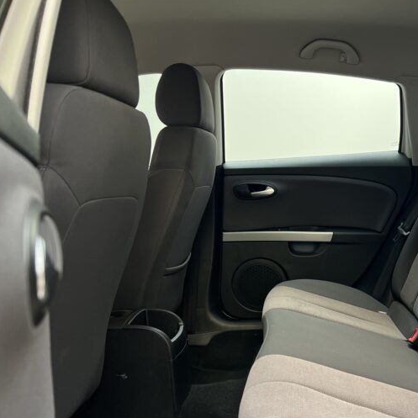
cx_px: 313
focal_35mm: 37
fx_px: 505
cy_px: 249
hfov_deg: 43.5
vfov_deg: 44.7
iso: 250
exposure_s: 1/60
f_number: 1.5
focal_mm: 5.7
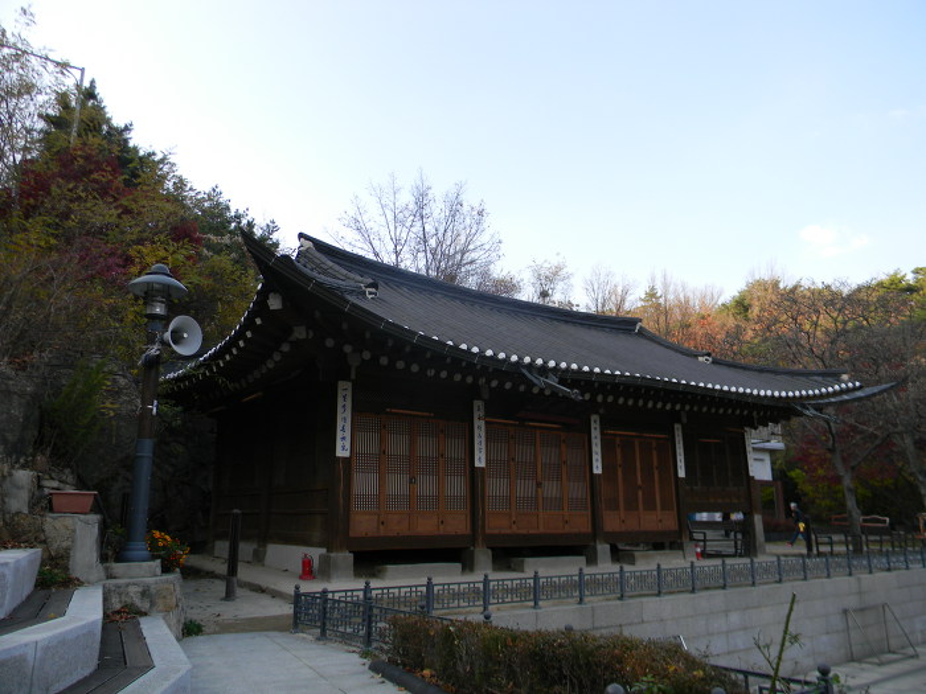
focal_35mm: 28
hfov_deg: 63.4
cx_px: 463
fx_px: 749
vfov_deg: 49.7
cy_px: 347
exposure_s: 1/203
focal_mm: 5
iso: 80
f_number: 3.5
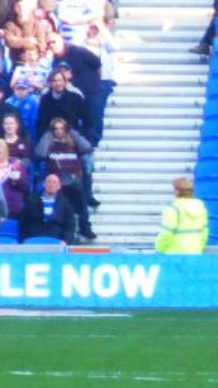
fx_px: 12052
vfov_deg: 1.8
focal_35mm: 1172
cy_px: 402
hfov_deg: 1.0
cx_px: 880
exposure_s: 1/80
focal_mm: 41.3
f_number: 5.6
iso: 250
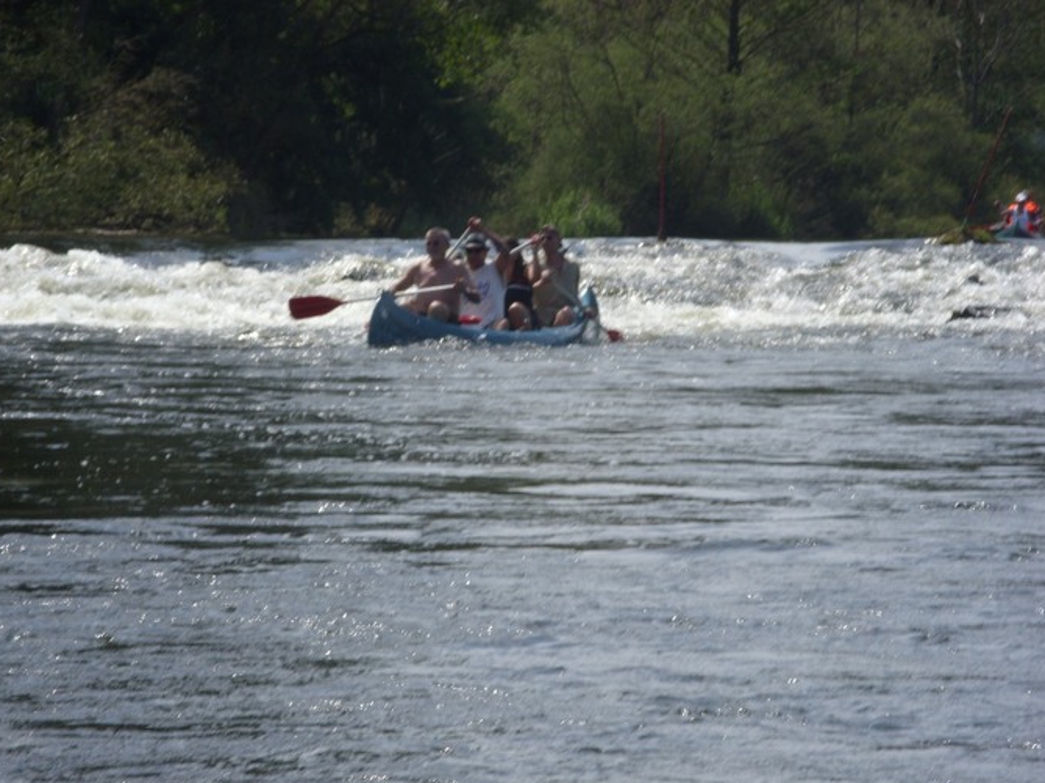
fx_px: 6427
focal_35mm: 213
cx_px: 494
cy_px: 414
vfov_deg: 7.0
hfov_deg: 9.3
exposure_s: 1/201
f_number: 8
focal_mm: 31.5
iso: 50
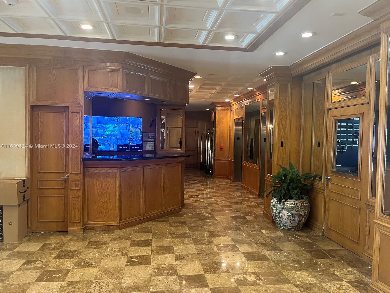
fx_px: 293
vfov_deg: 53.1
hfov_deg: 67.3
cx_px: 195
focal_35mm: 26
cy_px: 146
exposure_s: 1/60
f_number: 1.6
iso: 320
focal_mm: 5.1
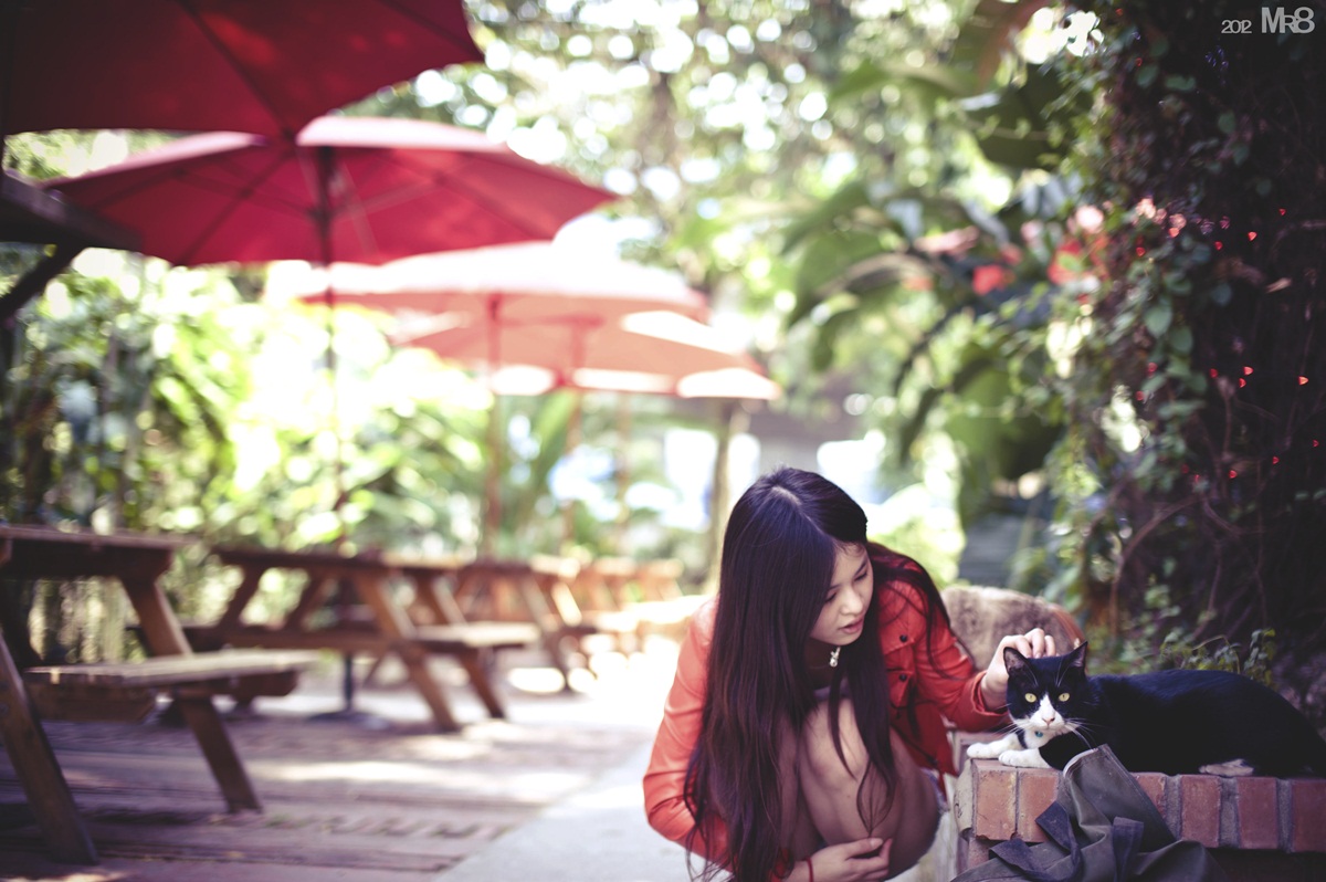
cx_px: 663
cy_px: 441
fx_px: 1840
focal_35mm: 50
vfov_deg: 26.9
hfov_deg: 39.6
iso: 200
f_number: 1.8
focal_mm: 50
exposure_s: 1/320
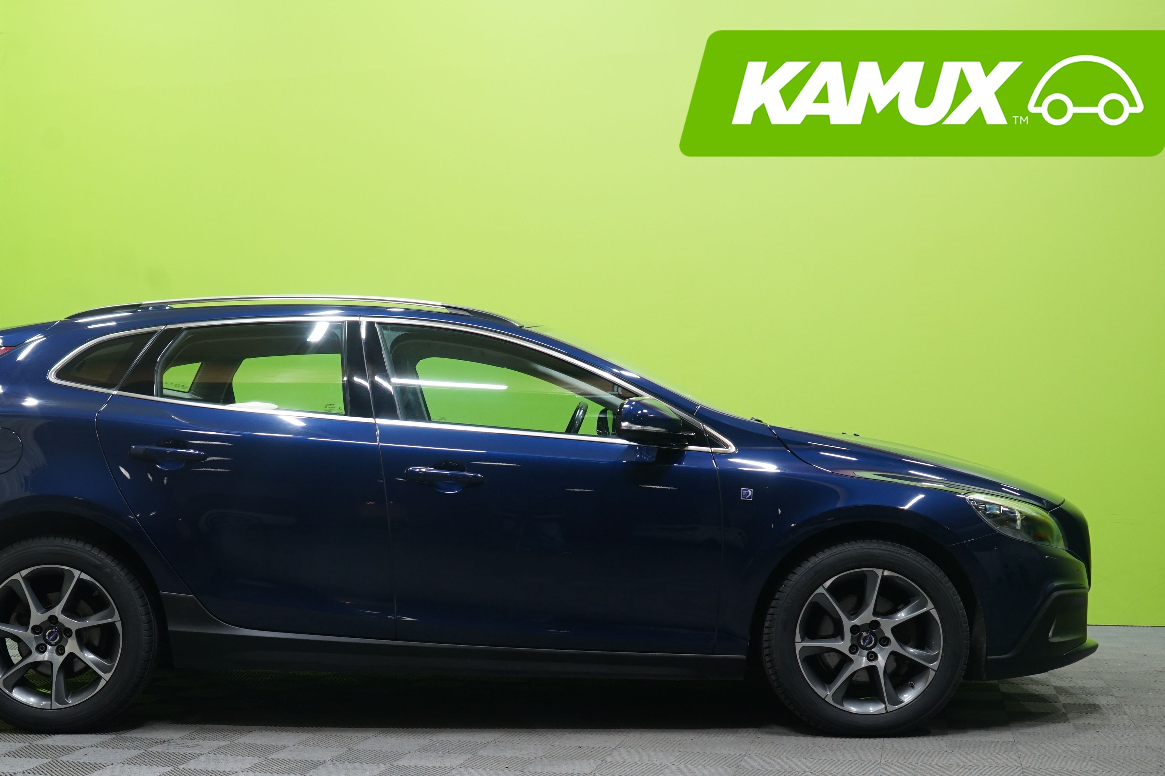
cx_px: 494
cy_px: 473
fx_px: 1553
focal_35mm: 48
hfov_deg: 41.0
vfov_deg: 28.0
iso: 800
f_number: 5.6
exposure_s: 1/20
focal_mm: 38
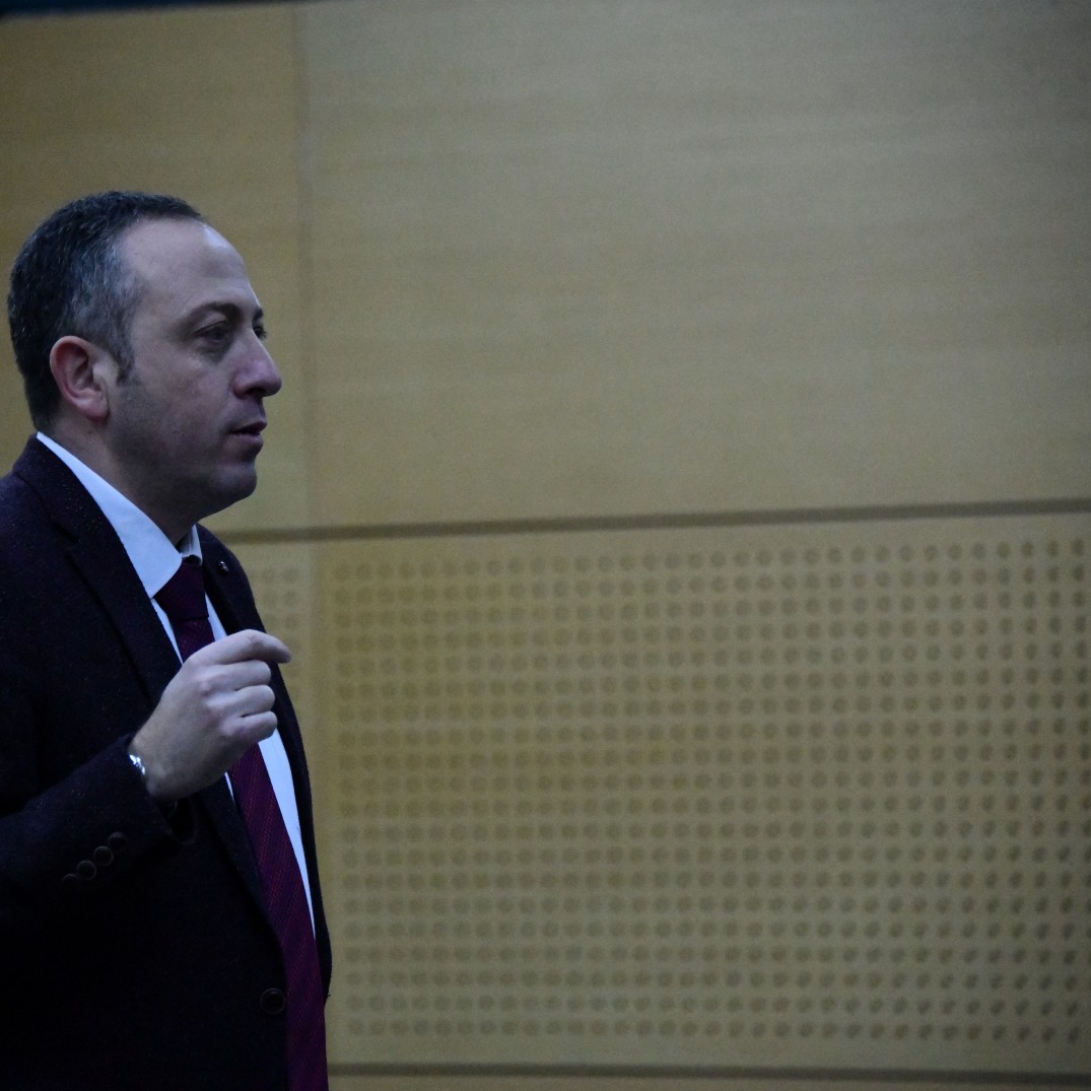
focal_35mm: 205
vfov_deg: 8.5
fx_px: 7310
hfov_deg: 8.5
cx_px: 301
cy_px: 544
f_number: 5.6
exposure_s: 1/250
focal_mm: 160
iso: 16000
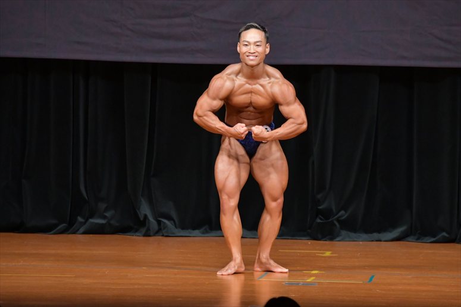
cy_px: 154
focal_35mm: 315
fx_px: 4032
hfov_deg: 6.5
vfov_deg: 4.4
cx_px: 230
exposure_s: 1/400
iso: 5000
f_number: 5.6
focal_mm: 210
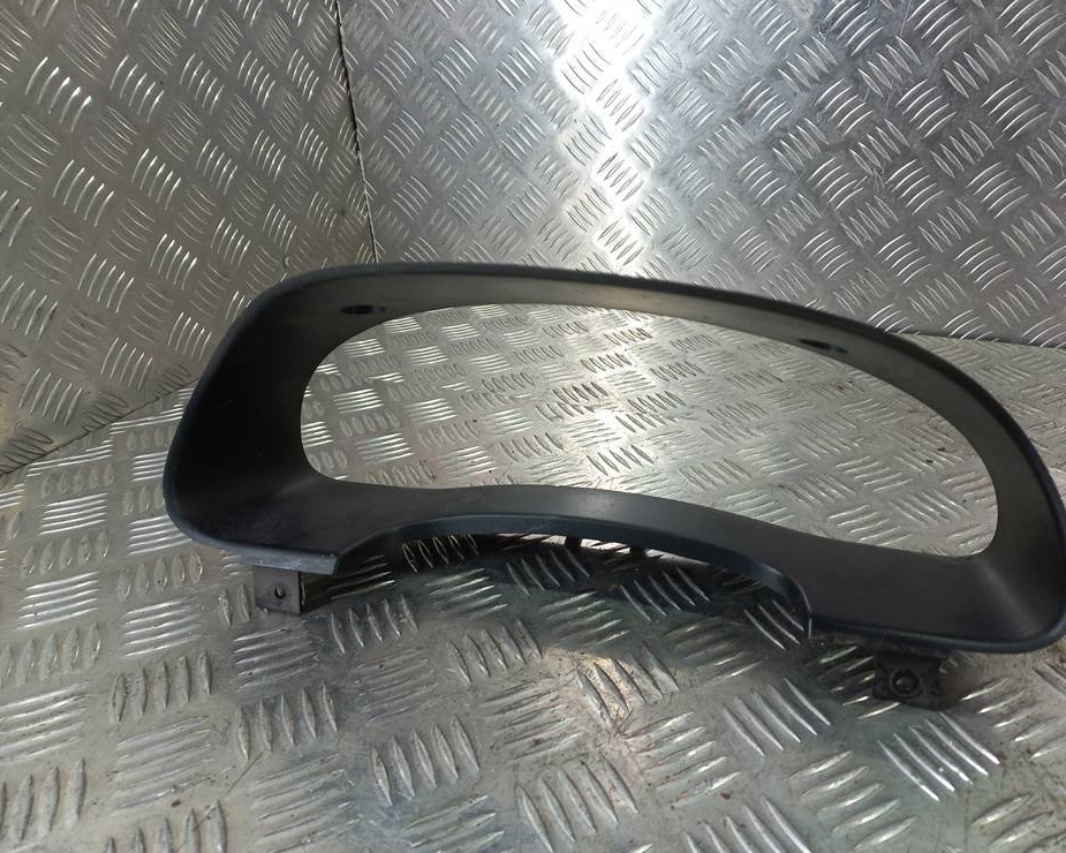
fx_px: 852
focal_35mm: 27
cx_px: 587
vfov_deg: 53.2
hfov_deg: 63.9
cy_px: 418
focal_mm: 4.6
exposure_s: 1/50
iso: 50
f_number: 1.8
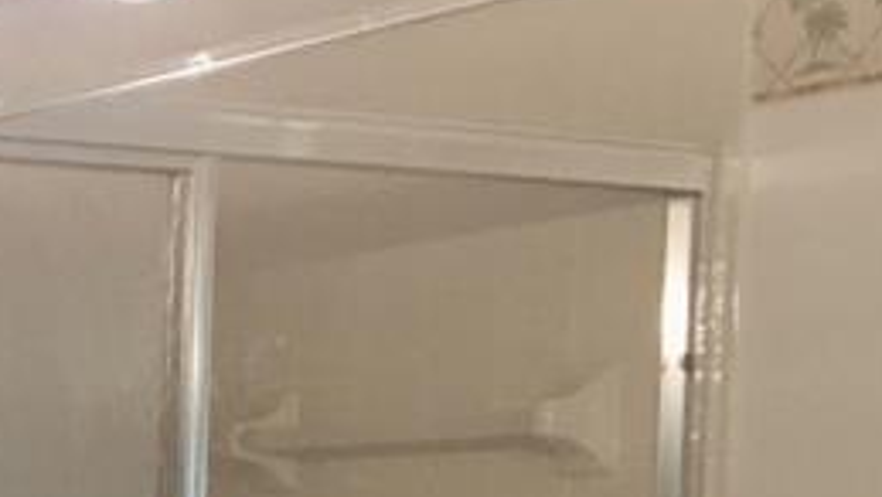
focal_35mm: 125
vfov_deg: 9.2
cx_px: -623
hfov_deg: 15.2
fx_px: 2925
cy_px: 929
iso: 100
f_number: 2.2
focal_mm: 4.15
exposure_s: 1/30
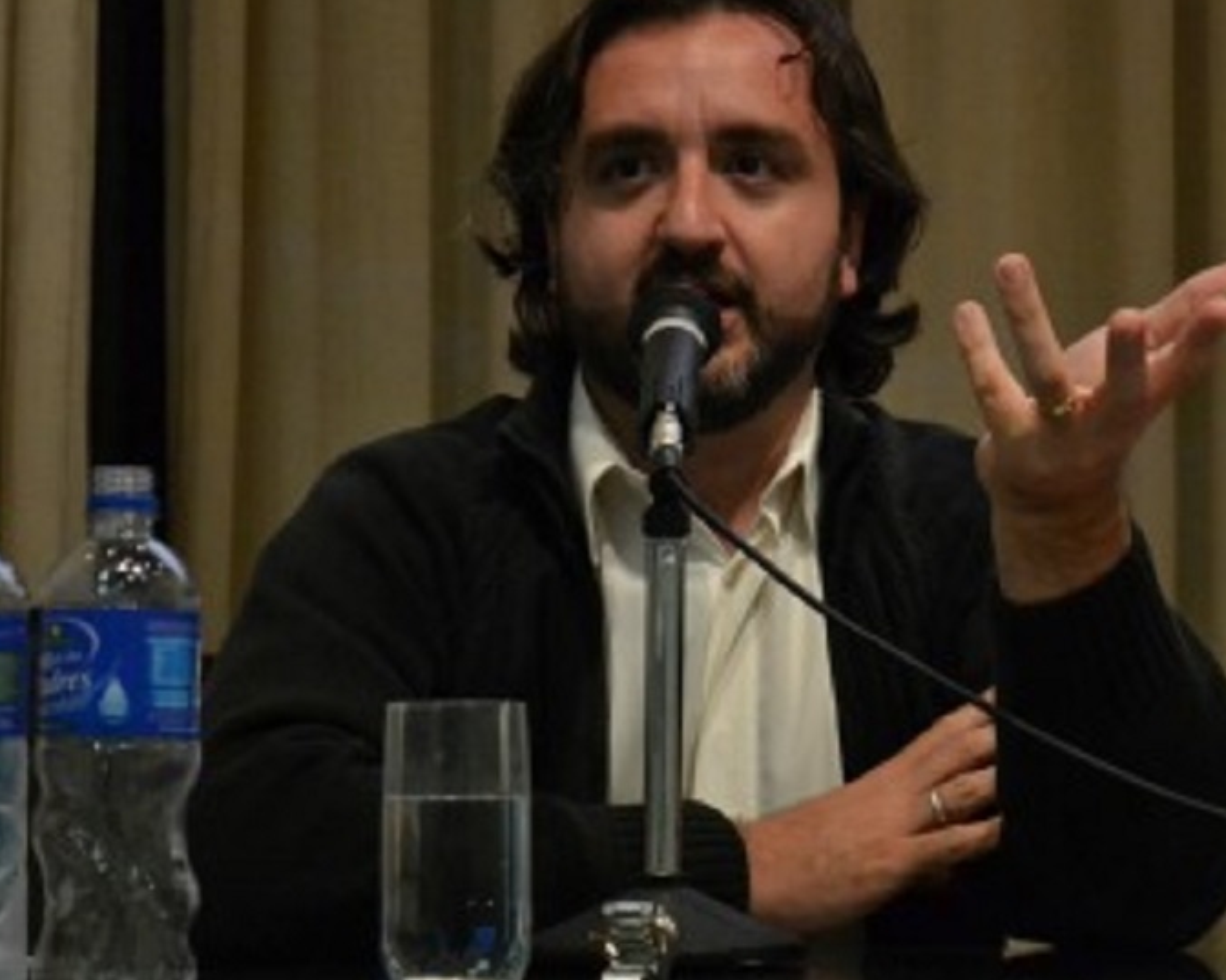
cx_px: 772
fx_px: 4014
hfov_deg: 17.3
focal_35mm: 111
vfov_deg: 13.9
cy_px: 491
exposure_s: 1/160
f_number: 5.6
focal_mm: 55
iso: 3200
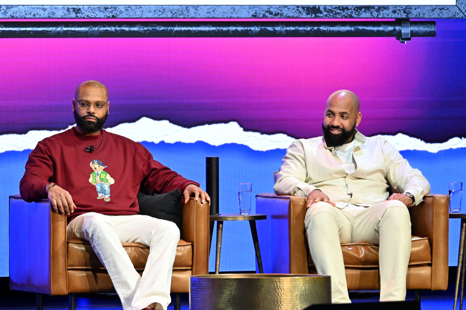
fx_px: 6599
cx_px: 233
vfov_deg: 2.7
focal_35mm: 510
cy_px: 155
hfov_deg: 4.0
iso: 2000
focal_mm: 340
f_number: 6.3
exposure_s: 1/100
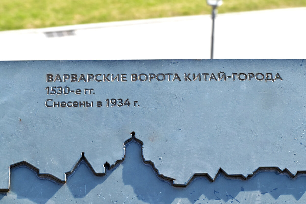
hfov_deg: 19.5
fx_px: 892
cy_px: 102
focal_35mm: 105
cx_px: 153
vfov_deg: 13.0
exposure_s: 1/250
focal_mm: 70
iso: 800
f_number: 14
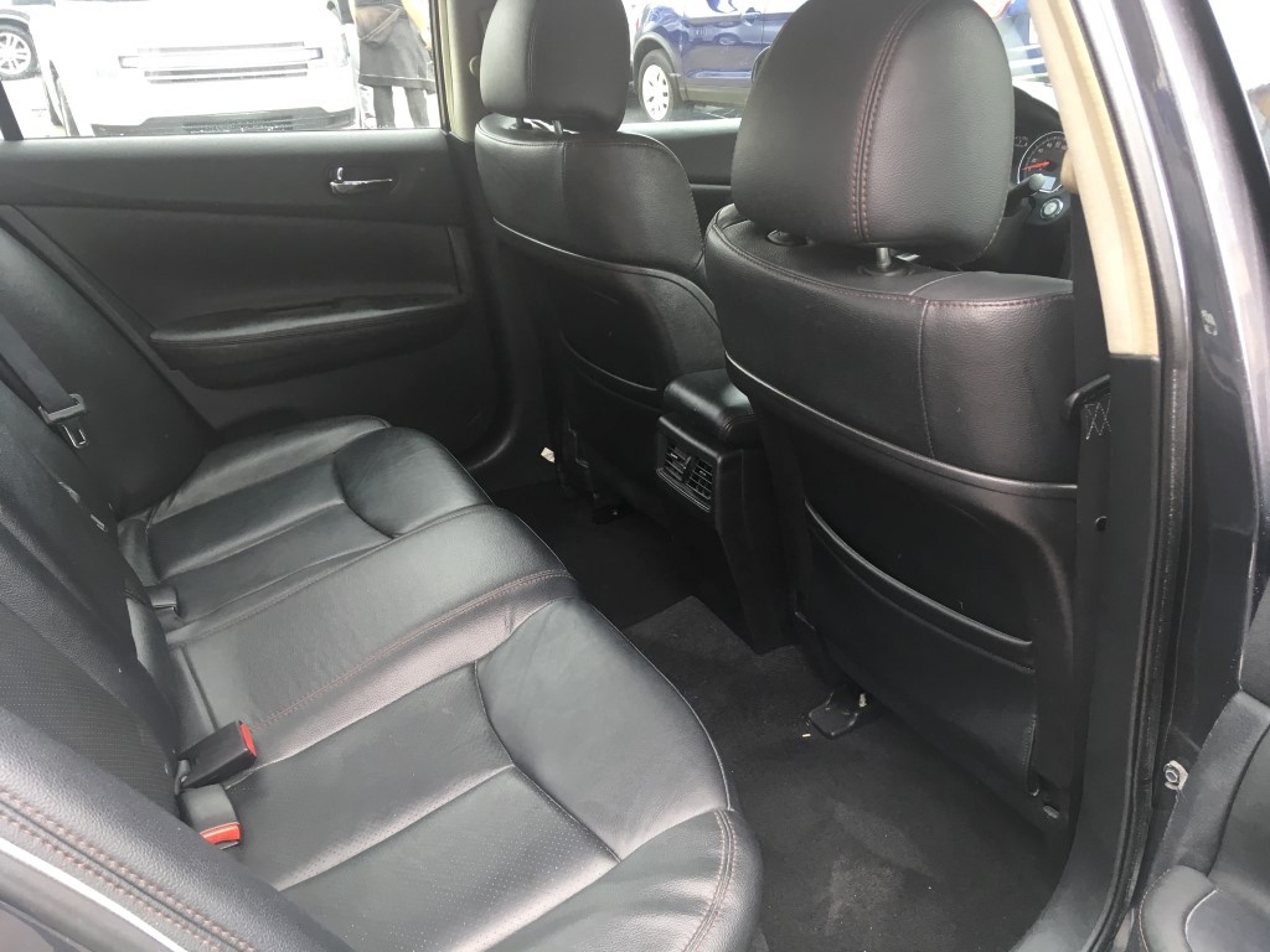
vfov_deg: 48.2
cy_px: 476
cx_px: 635
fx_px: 1064
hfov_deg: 61.7
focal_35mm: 29
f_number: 2.2
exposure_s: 1/30
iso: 25
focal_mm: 4.15
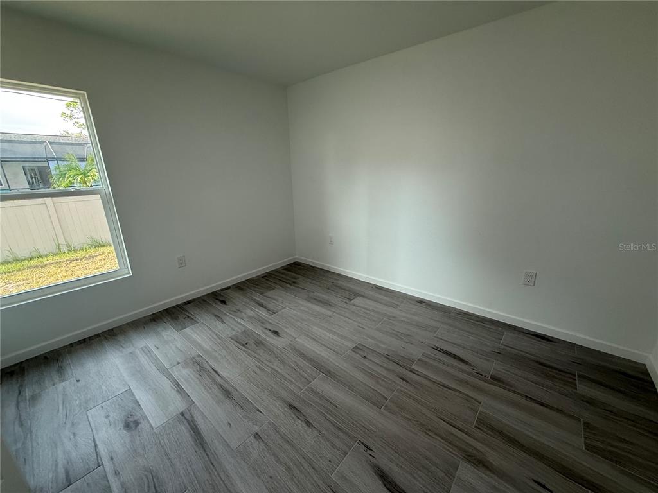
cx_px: 329
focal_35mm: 14
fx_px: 266
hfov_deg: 102.1
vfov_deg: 85.7
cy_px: 246
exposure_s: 1/120
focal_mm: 2.22
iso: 160
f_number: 2.2
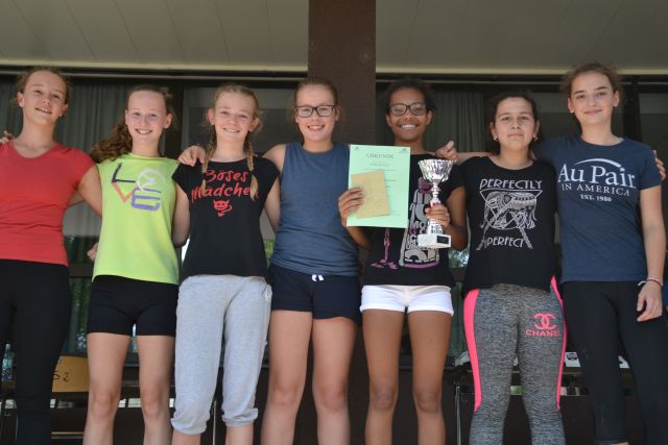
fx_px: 974
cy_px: 222
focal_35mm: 52
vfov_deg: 25.8
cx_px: 334
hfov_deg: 37.8
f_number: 5.6
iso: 160
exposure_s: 1/125
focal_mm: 35
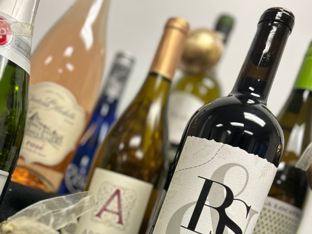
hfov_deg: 46.4
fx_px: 361
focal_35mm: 40
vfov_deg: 35.1
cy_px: 179
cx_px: 120
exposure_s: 1/120
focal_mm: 5.7
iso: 80
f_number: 1.5
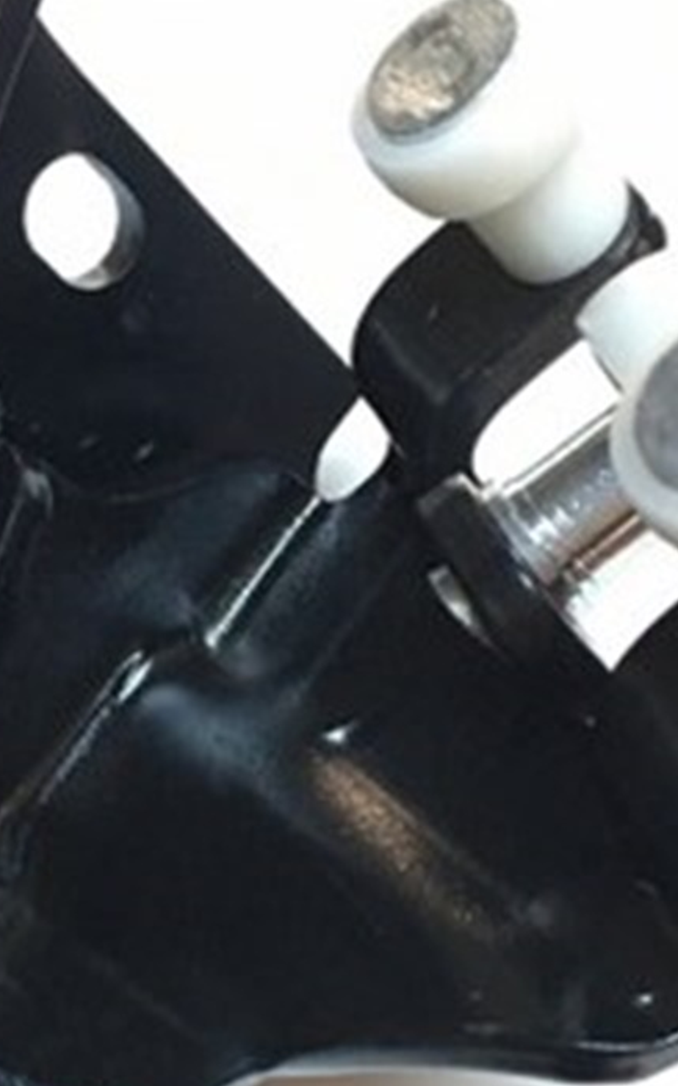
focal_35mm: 71
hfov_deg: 18.3
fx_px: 2100
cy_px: 726
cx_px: 191
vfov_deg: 28.8
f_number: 2.2
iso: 80
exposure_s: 1/10
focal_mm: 4.15
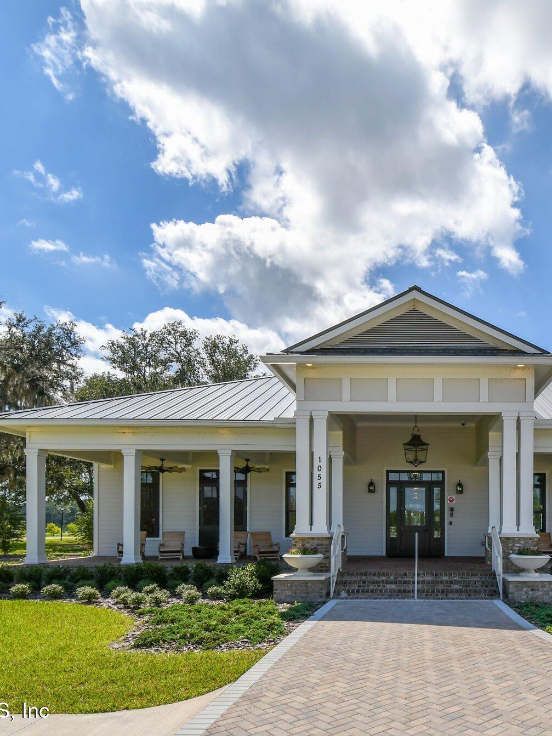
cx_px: 417
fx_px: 468
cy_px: 370
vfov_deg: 76.4
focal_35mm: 22
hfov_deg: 57.8
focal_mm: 10
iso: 100
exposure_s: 1/640
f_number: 7.1
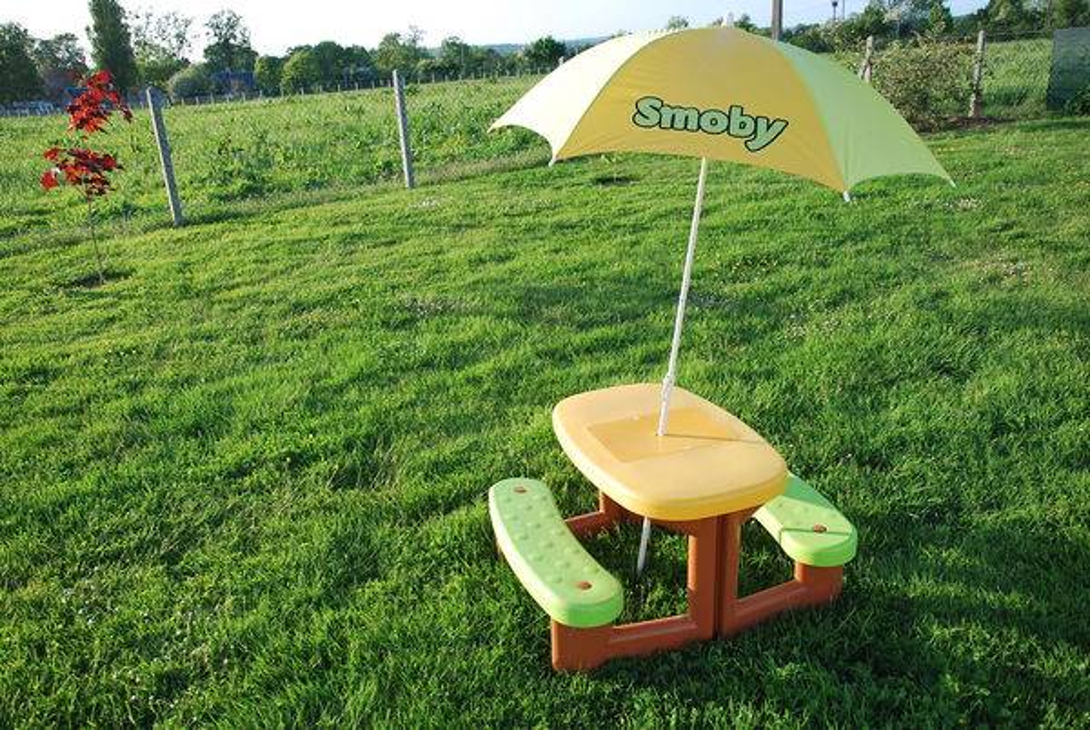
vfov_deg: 48.1
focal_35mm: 27
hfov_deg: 67.3
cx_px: 545
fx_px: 819
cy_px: 365
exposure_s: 1/125
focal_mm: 18
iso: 100
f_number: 5.6
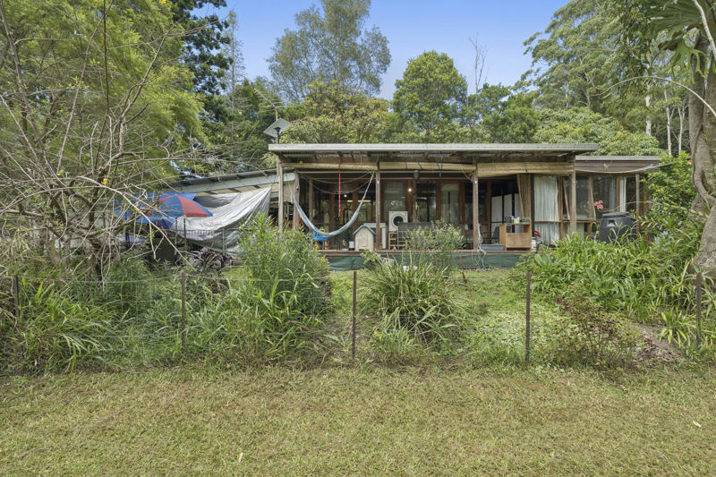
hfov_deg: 95.0
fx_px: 328
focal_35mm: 16
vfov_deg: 72.0
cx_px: 358
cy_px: 238
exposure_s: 1/500
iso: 800
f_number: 9
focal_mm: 16.5
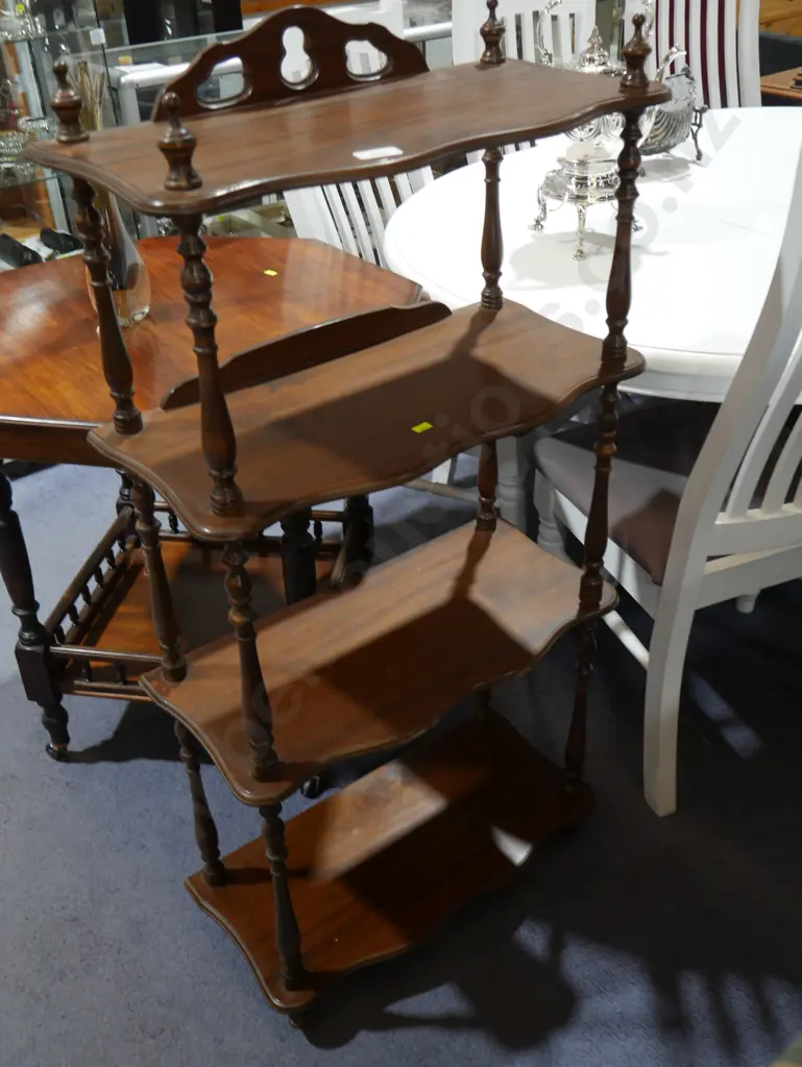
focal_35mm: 34
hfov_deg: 41.8
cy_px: 534
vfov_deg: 53.9
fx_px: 1049
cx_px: 401
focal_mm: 17
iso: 400
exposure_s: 1/60
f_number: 4
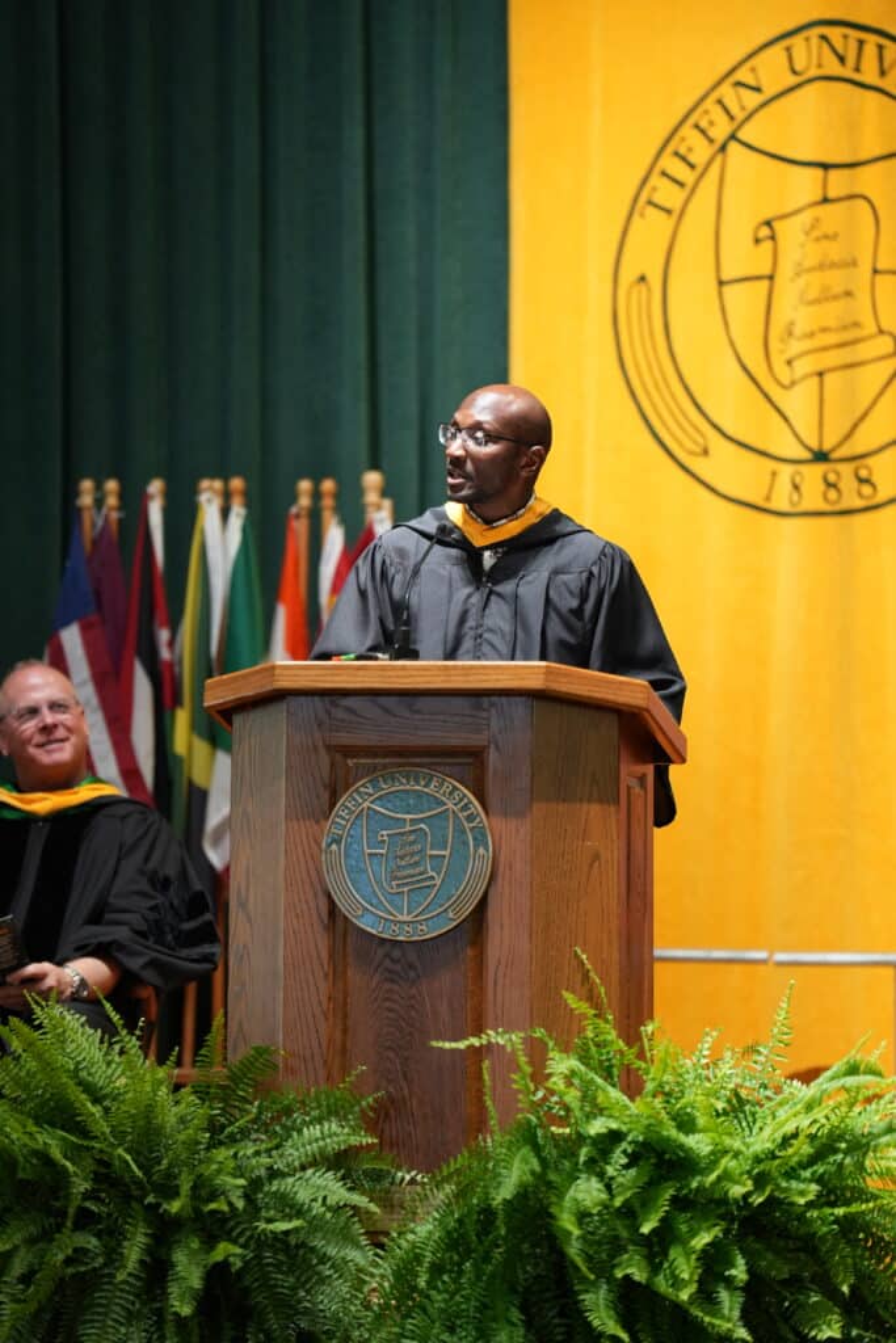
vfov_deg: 10.3
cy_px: 672
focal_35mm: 200
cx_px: 448
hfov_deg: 6.9
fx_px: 7464
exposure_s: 1/250
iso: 2000
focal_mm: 200
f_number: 2.8
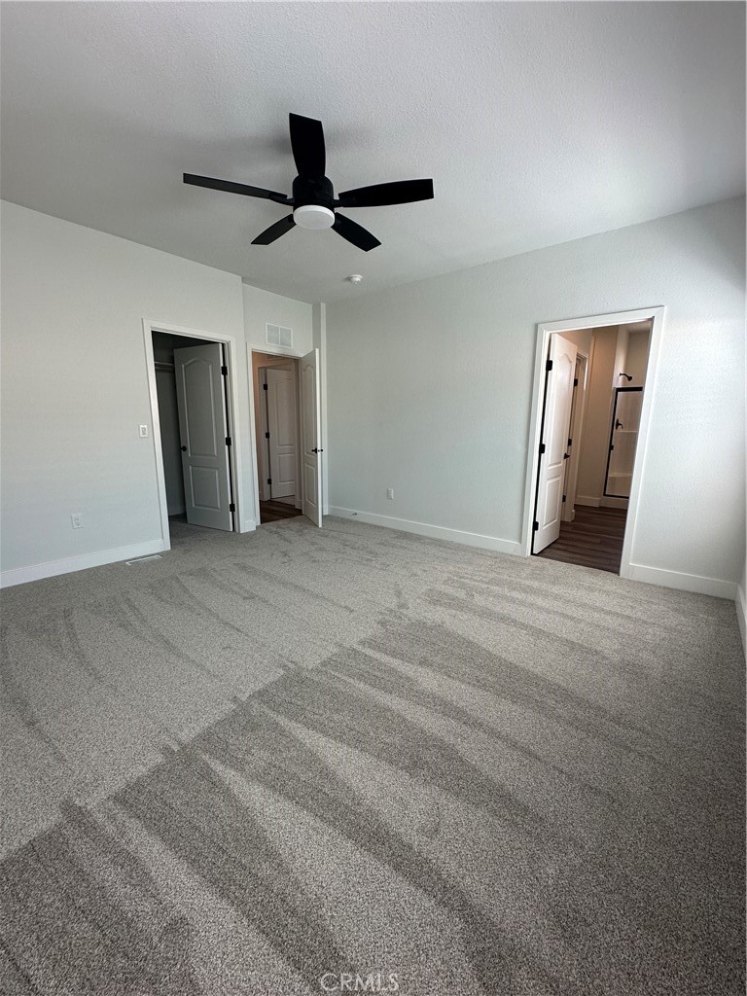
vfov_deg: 102.1
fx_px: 403
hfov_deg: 85.7
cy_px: 498
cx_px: 374
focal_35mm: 14
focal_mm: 2.22
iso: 100
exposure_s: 1/120
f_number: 2.2
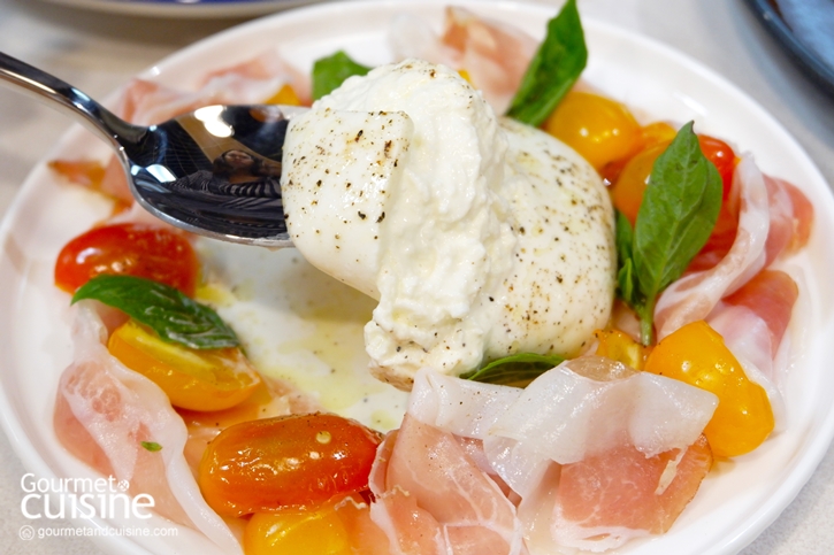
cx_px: 417
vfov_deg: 24.2
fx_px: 1297
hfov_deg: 35.6
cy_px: 278
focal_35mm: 56
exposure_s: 1/80
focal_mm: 37.1
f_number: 5.3
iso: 1250
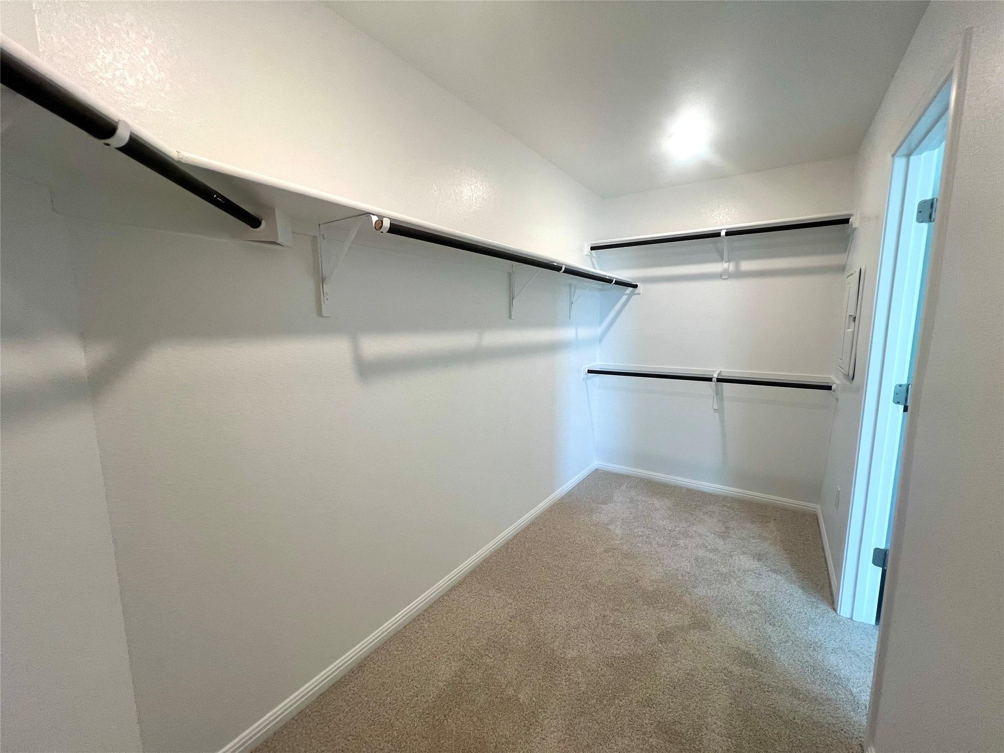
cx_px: 502
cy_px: 376
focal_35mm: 13
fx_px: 377
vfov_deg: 89.9
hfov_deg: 106.2
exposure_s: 1/120
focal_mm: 1.57
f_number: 1.8
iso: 100
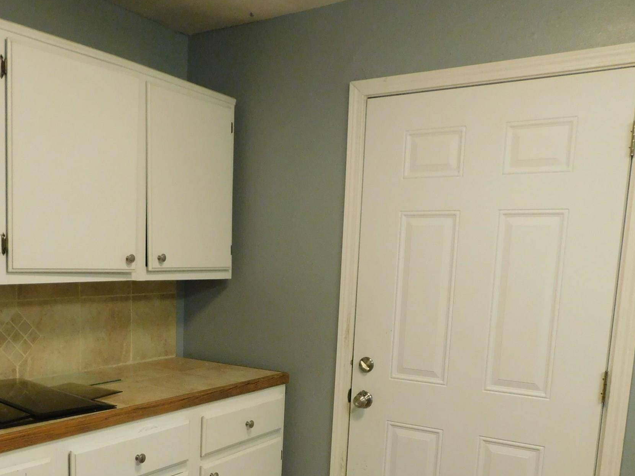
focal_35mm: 37
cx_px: 210
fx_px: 679
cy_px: 368
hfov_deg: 49.2
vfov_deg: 37.5
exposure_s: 1/20
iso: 400
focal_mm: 4
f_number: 3
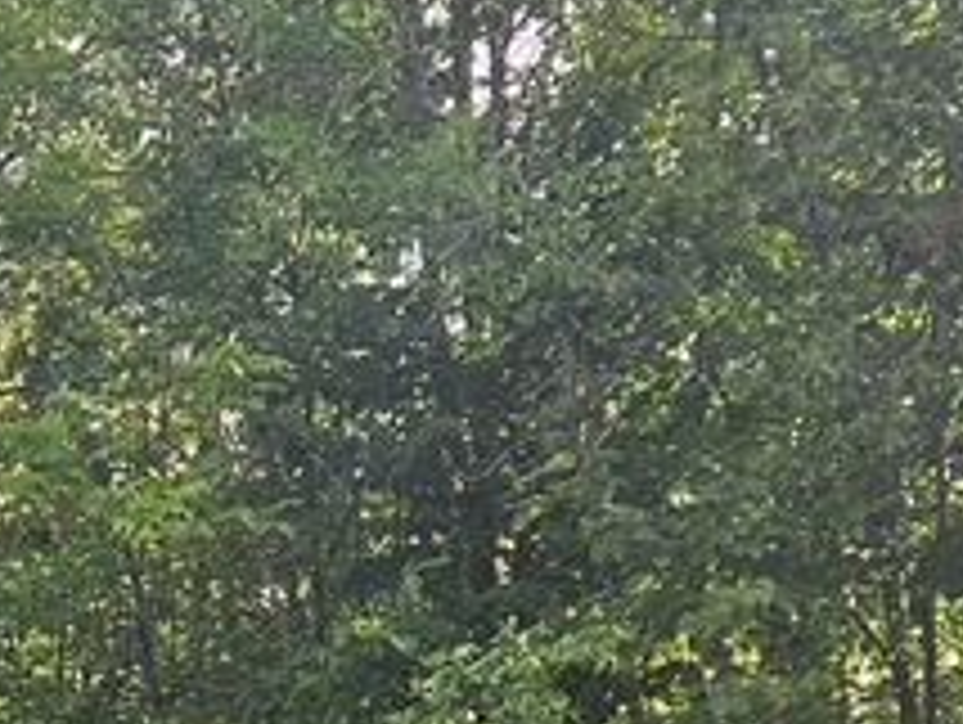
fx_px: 3064
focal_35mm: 110
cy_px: 1129
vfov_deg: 12.7
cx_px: 0
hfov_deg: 17.4
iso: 25
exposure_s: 1/353
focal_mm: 5.4
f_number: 1.8
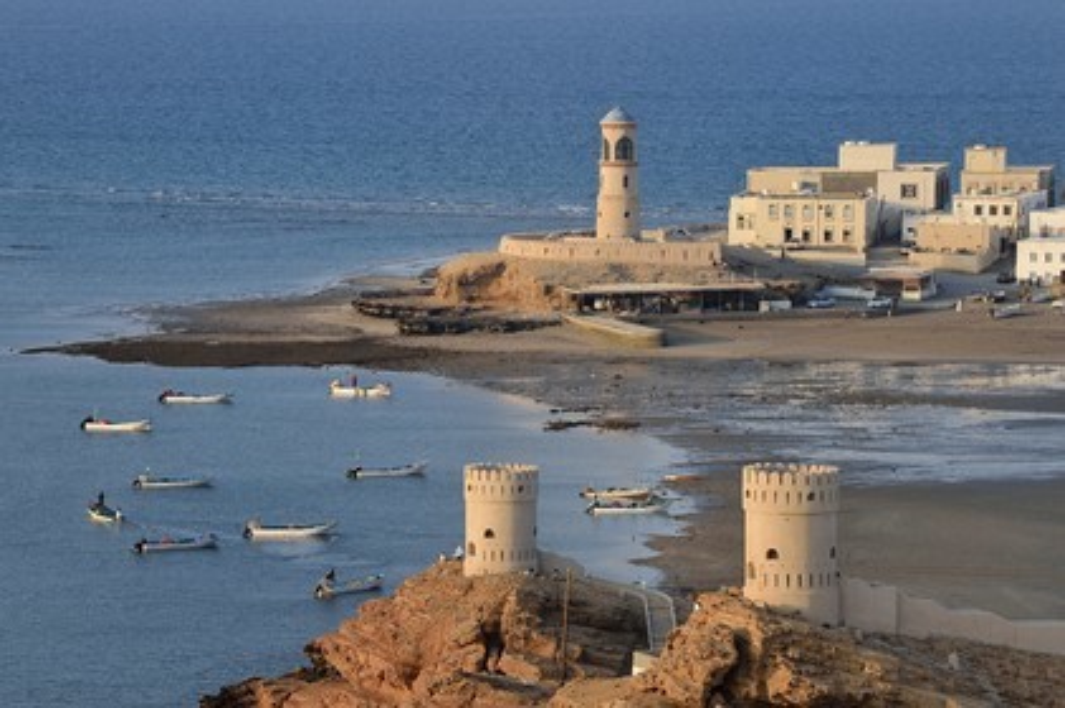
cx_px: 532
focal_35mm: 190
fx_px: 5616
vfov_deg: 7.2
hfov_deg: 10.8
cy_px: 354
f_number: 7.1
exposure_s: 1/320
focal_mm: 190
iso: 200
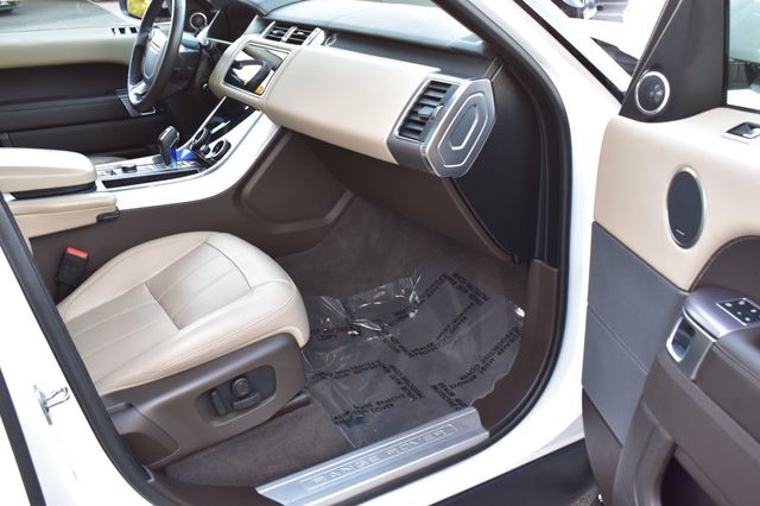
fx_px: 760
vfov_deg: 36.8
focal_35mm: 36
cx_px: 380
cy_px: 253
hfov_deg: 53.2
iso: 560
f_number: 6.3
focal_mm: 24
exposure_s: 1/15
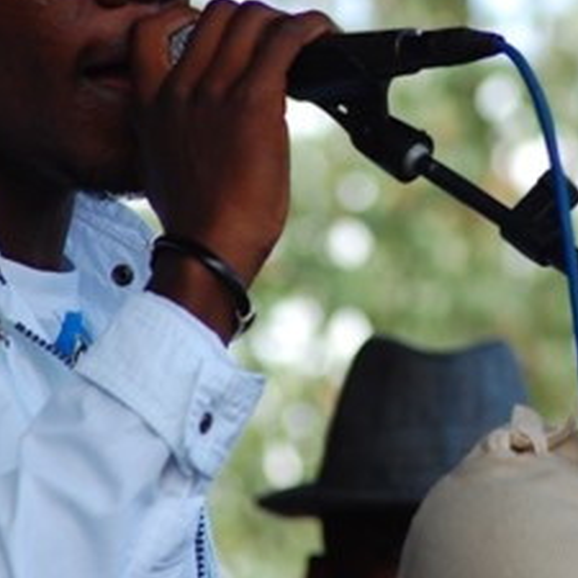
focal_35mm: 558
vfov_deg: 3.1
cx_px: 426
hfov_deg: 3.1
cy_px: 223
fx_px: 10541
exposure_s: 1/50
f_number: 9
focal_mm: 220
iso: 200
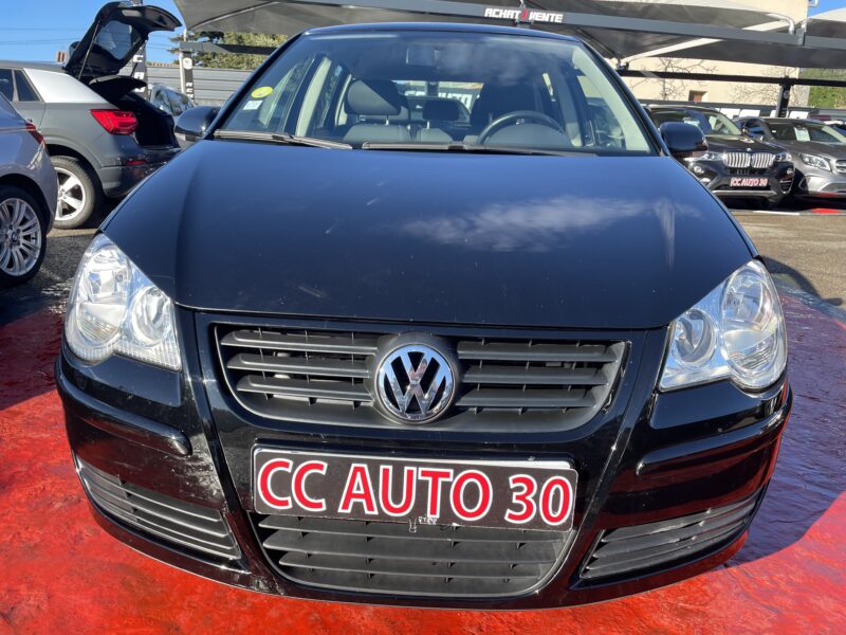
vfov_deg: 53.1
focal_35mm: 26
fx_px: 635
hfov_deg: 67.3
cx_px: 423
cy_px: 318
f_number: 1.6
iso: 32
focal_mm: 4.2
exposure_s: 1/578
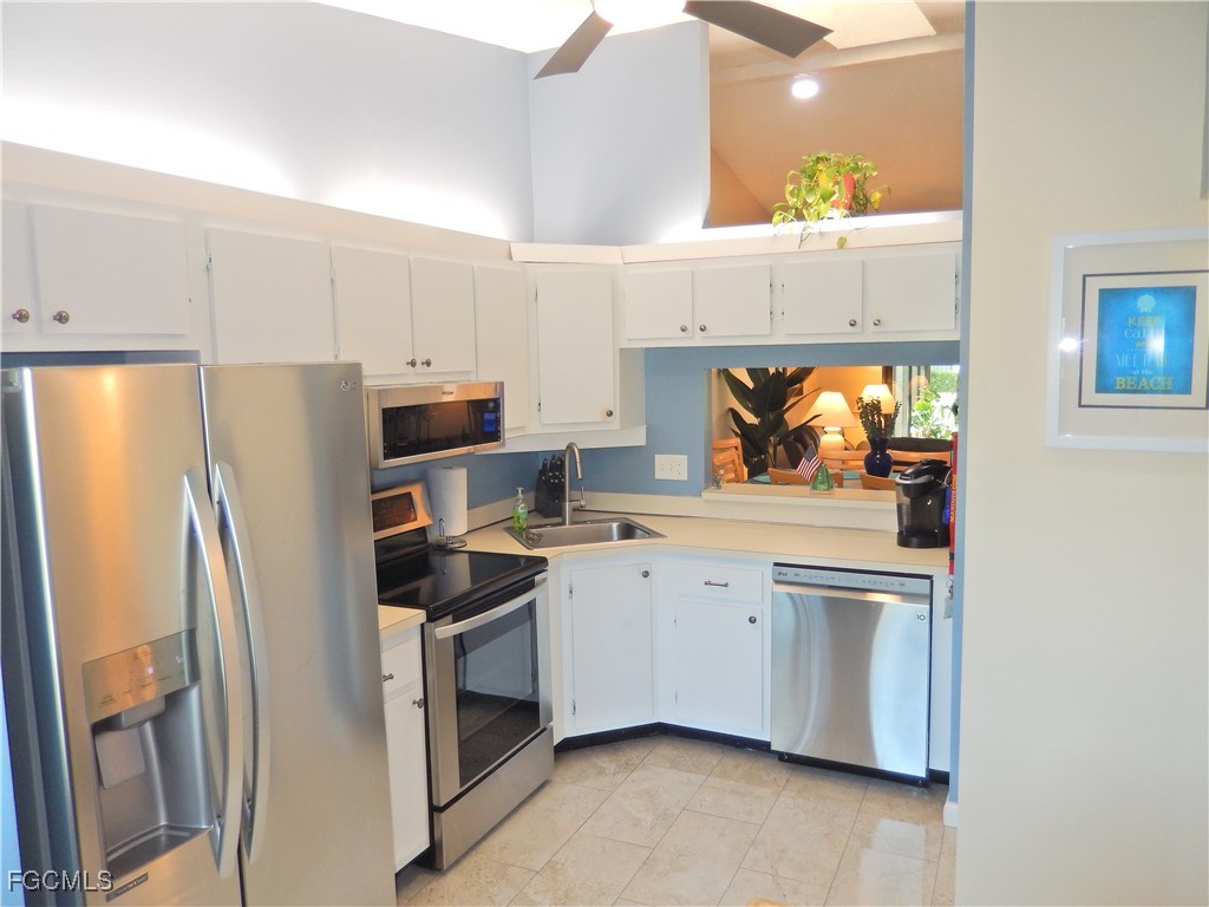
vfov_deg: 54.9
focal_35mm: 25
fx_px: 873
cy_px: 454
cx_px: 604
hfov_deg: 69.4
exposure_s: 1/30
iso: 160
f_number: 3.4
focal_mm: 4.5
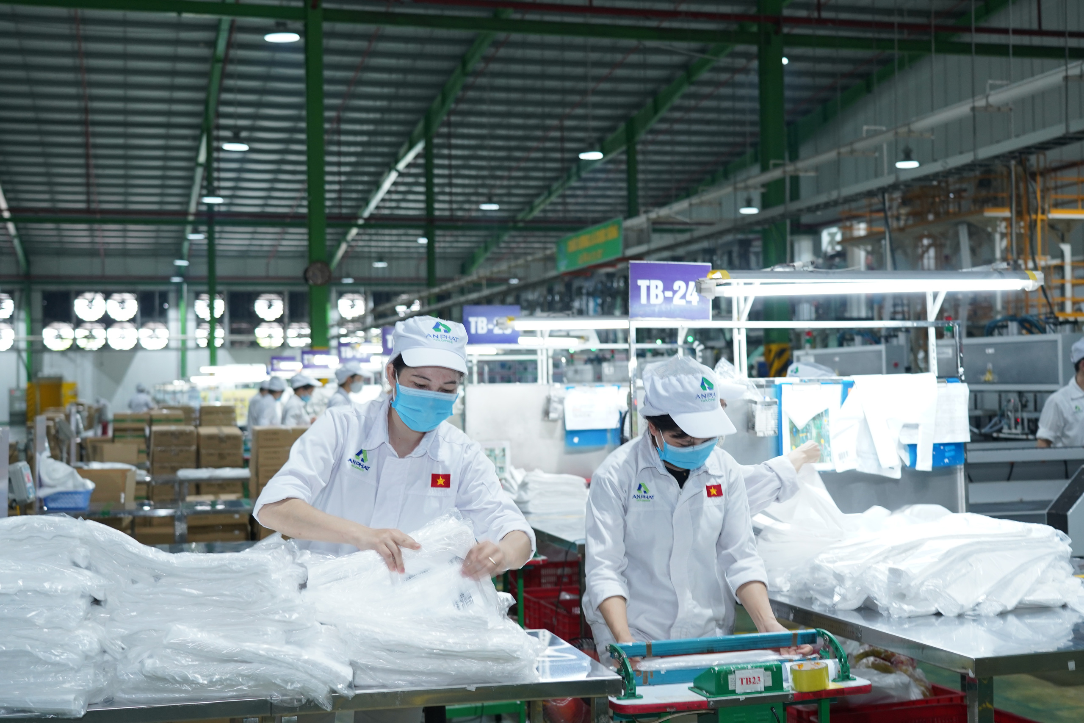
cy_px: 362
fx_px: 1385
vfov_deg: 29.2
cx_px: 542
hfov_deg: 42.7
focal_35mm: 46
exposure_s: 1/60
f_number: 4
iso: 1600
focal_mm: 46
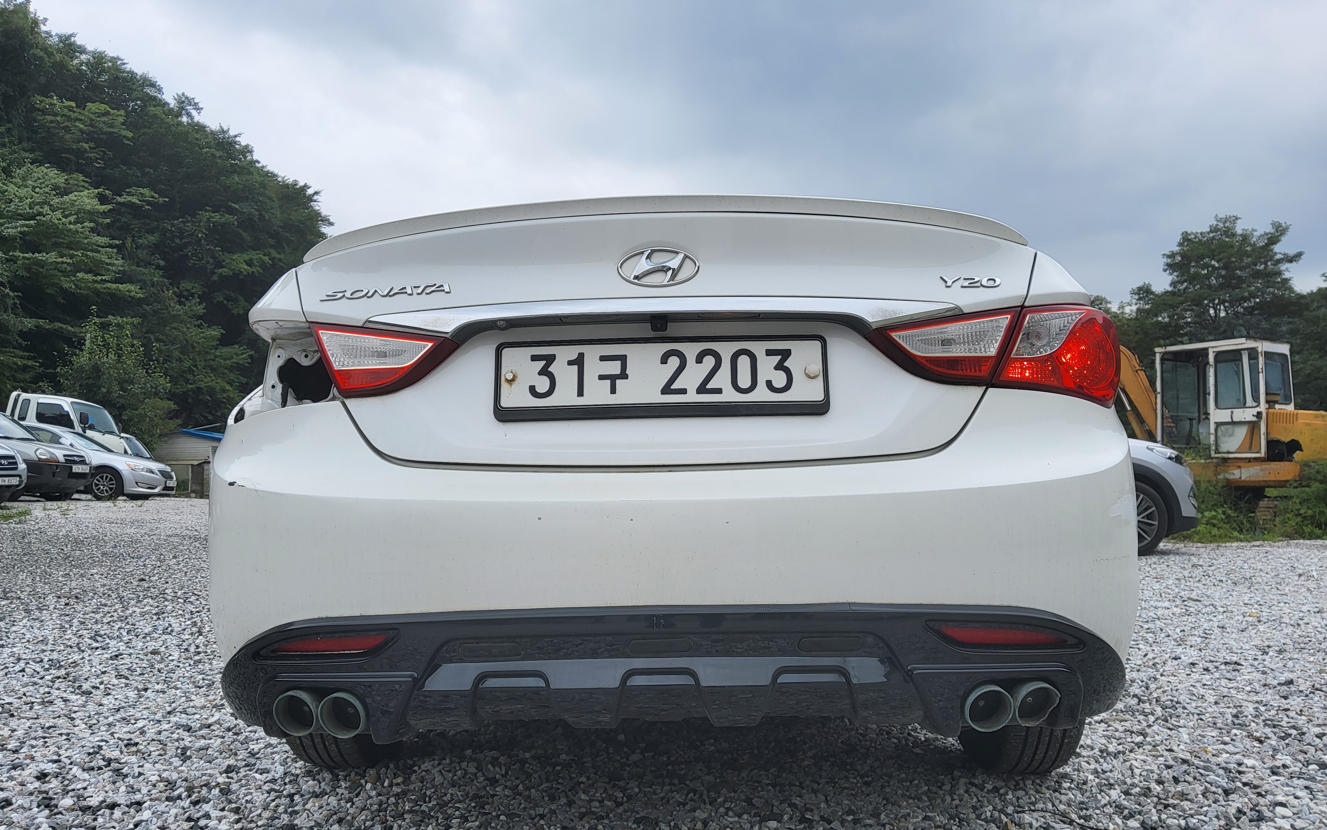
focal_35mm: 28
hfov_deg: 66.5
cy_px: 446
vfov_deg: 44.5
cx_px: 659
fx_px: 1013
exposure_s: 1/334
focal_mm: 3.98
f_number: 1.8
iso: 12
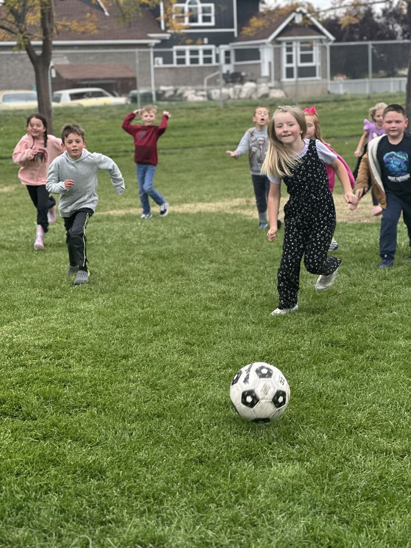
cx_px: 206
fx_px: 1219
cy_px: 274
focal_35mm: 77
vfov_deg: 25.3
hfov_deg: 19.1
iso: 64
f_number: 2.8
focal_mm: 9
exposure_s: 1/121
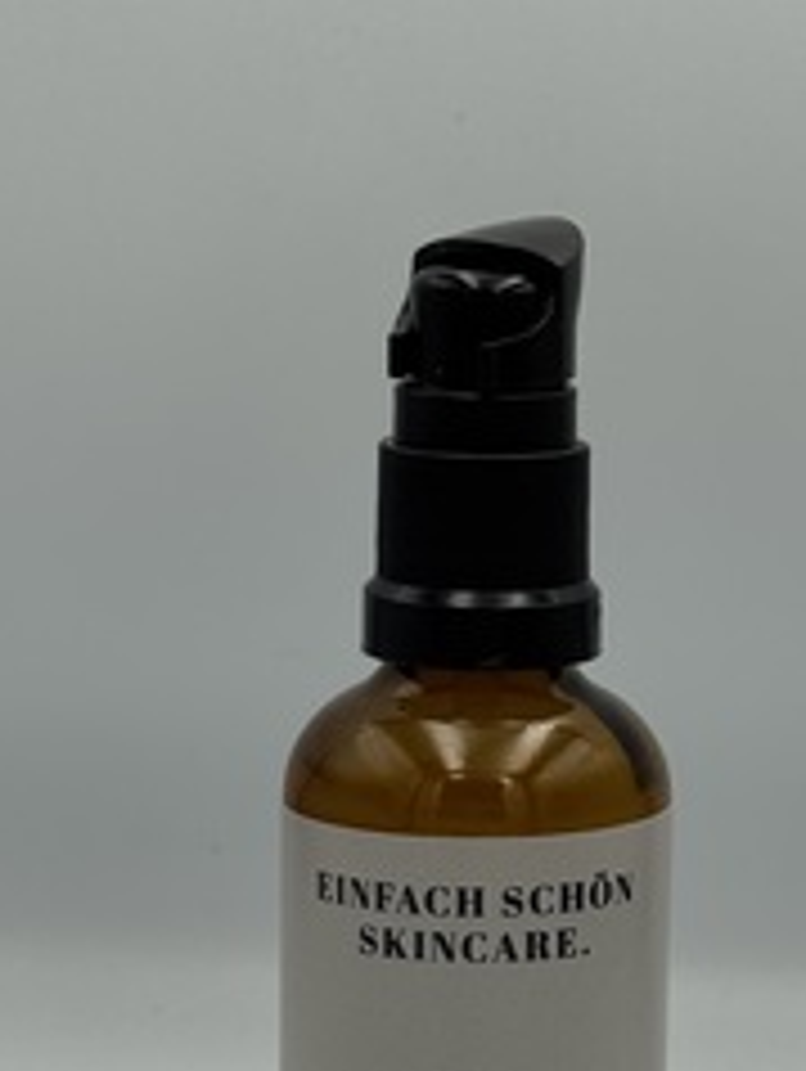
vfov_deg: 16.2
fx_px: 3750
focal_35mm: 121
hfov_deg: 12.3
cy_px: 693
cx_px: 522
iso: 64
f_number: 1.78
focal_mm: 6.76
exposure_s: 1/1215
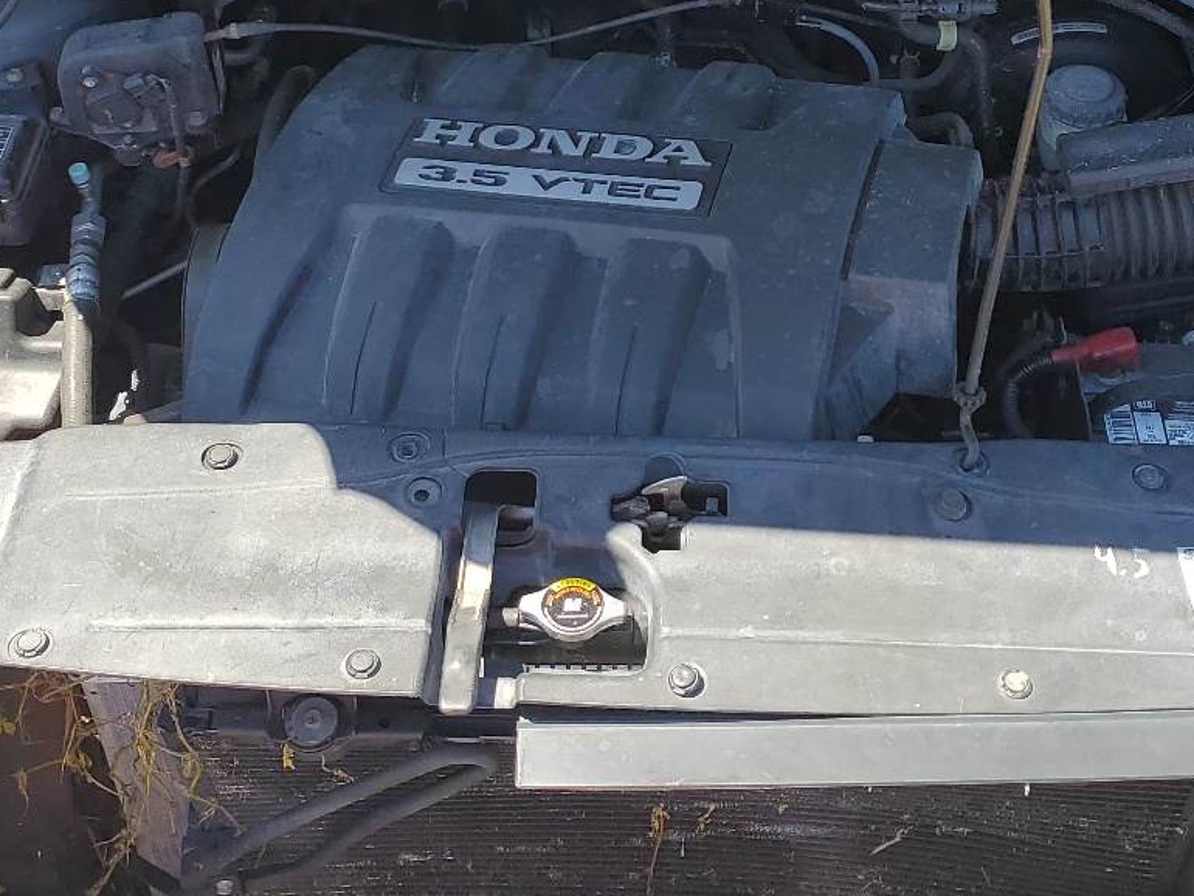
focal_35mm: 54
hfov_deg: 35.4
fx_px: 1863
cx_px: 733
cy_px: 141
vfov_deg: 26.4
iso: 50
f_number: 1.5
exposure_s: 1/833
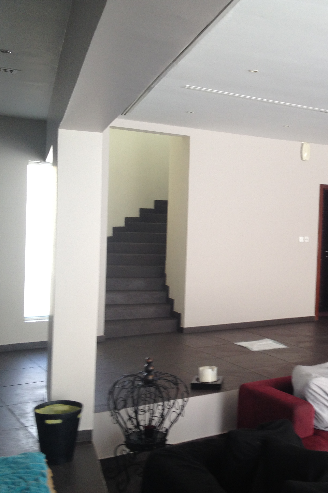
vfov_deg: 40.3
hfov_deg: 26.8
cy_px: 245
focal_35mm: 49
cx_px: 277
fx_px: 670
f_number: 2.4
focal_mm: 4.28
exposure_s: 1/40
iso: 50
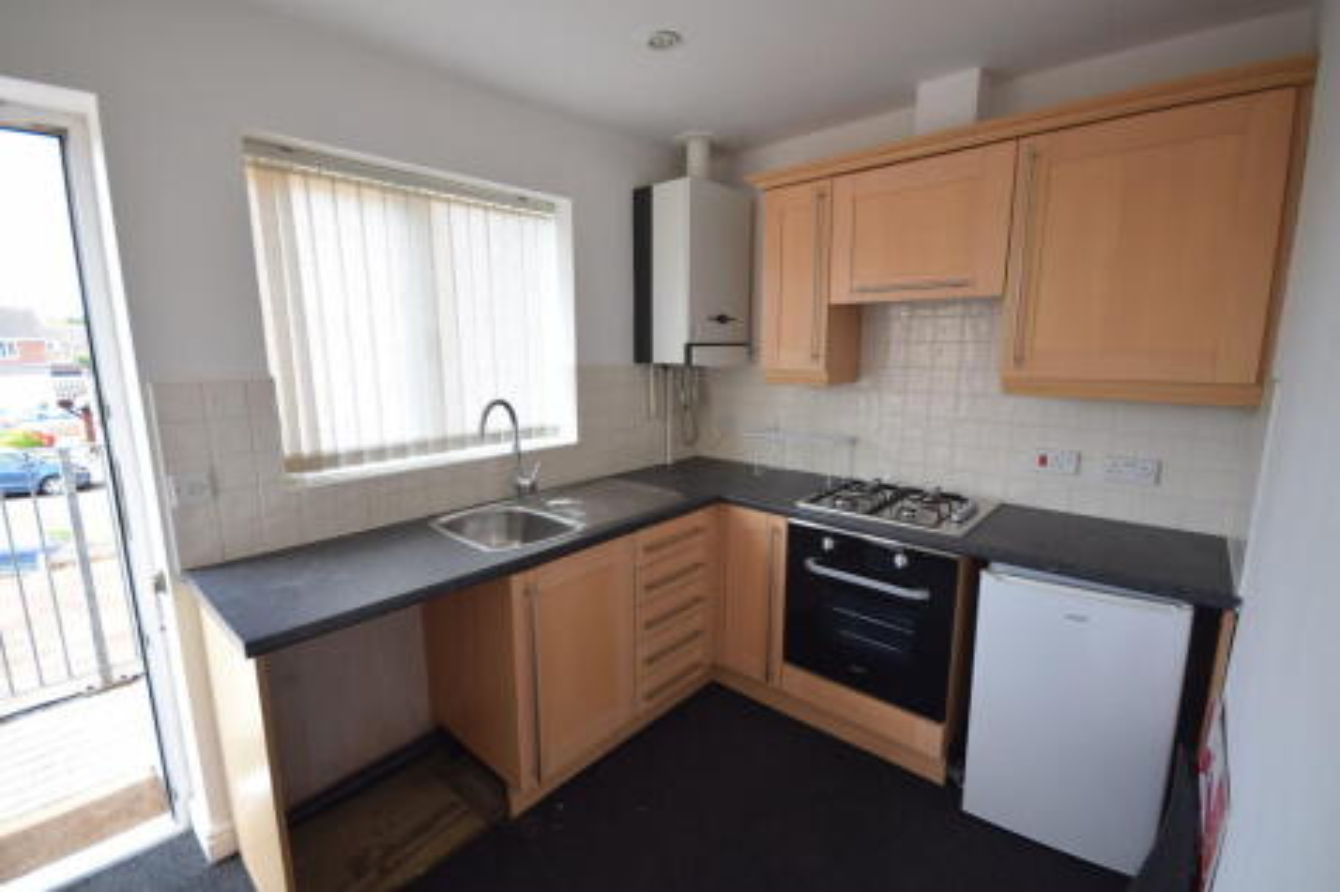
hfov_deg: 100.4
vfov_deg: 77.3
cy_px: 446
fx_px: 558
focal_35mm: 15
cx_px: 670
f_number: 5.6
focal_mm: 10
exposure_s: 1/125
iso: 400
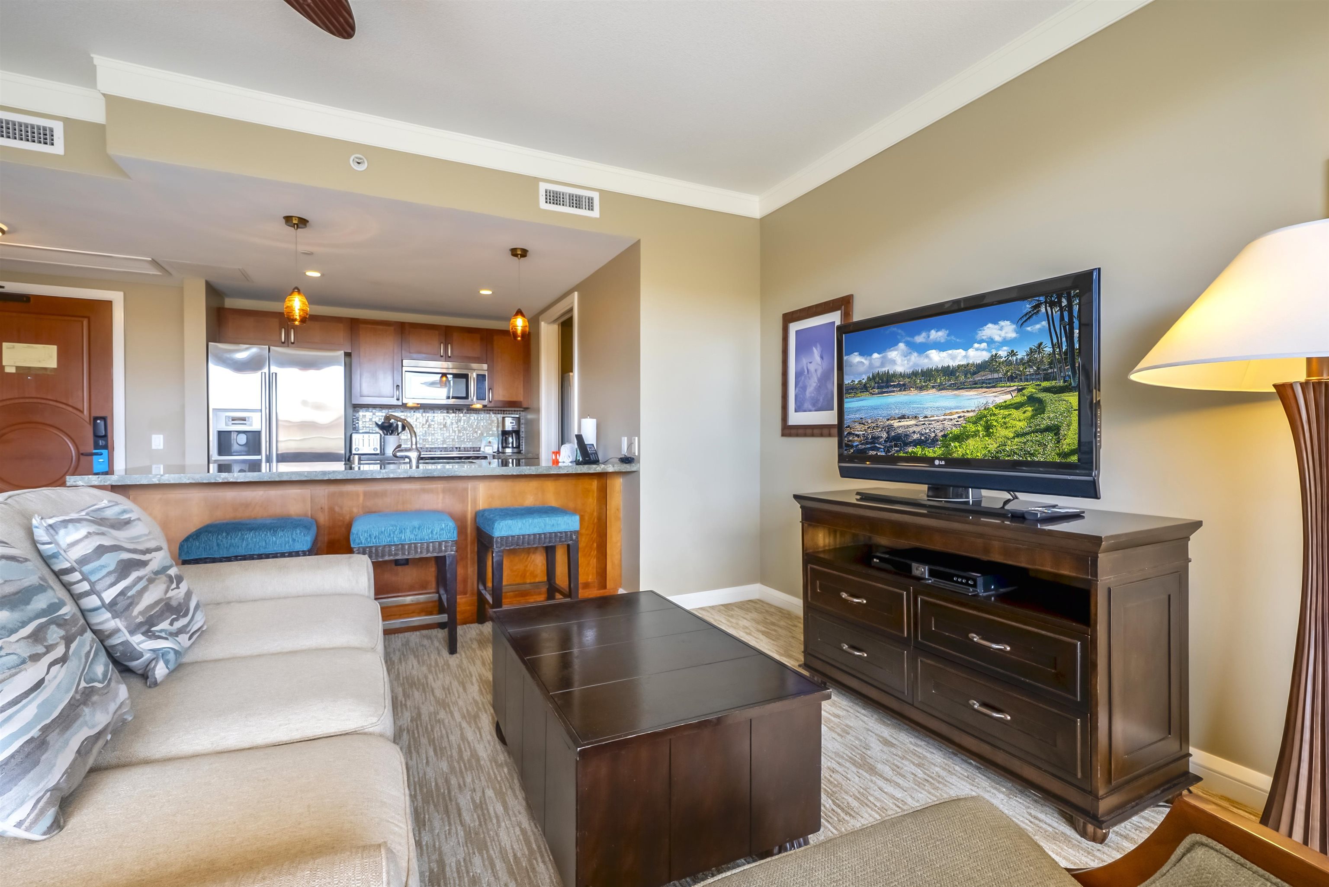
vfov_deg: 77.4
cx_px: 664
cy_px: 444
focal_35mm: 15
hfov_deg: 100.4
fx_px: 554
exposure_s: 1/160
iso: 640
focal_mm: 15
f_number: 11
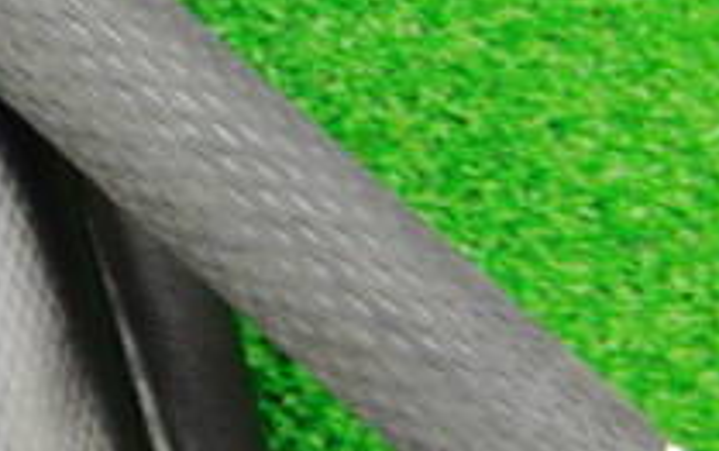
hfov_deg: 16.6
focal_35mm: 120
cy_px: -179
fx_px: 2353
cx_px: -155
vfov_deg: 10.6
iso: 400
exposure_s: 1/15
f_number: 3.6
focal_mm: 6.42
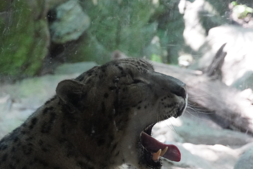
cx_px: 115
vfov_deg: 9.2
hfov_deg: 13.7
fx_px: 1053
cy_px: 115
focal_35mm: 150
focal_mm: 67
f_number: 5.6
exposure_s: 1/160
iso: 5000
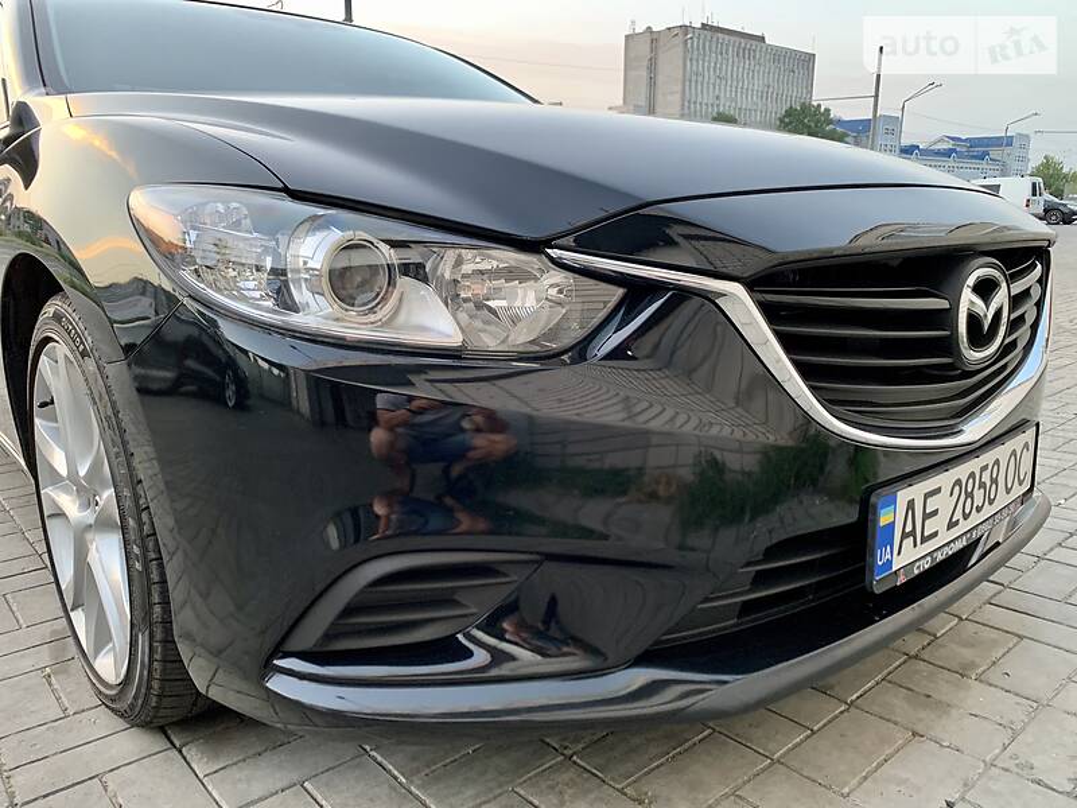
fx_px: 809
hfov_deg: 67.3
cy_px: 404
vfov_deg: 53.1
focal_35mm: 26
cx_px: 538
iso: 200
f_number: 1.8
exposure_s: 1/60
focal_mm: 4.2
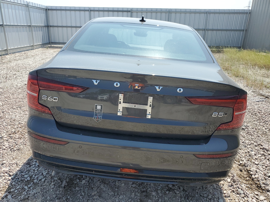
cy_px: 101
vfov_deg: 53.1
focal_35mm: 26
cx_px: 135
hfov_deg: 67.3
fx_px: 203
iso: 50
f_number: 1.5
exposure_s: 1/2500
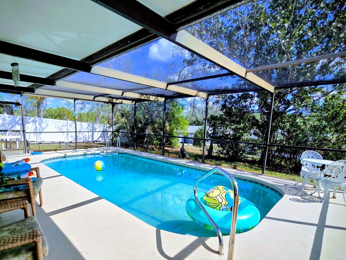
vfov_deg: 73.9
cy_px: 156
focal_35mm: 17
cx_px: 159
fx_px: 170
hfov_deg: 90.8
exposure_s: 1/1449
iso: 50
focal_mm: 2.2
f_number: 2.2
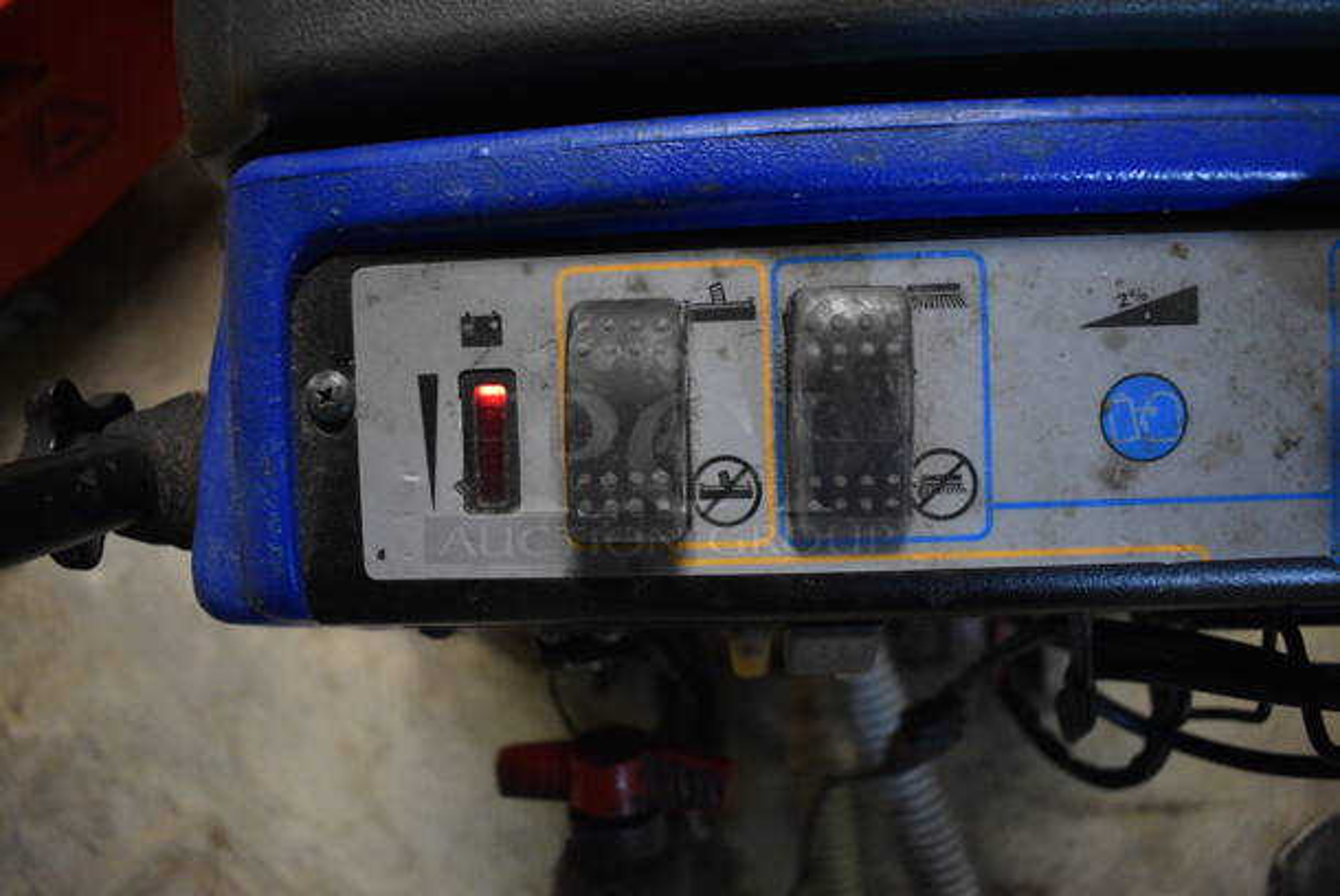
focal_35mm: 27
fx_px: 1006
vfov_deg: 48.0
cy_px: 448
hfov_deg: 67.3
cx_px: 670
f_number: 3.5
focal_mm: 18
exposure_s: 1/20
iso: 3200
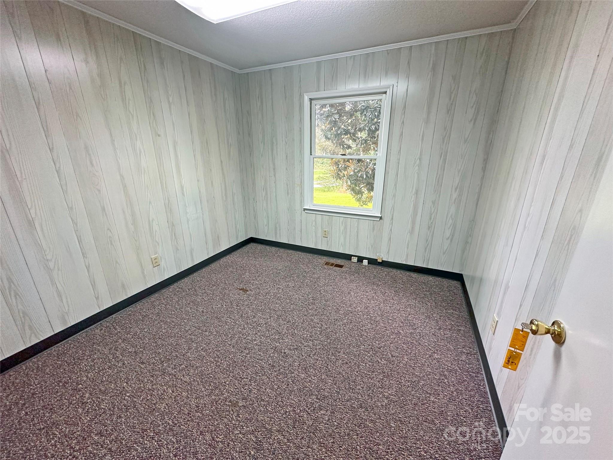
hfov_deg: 102.1
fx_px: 248
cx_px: 306
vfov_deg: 85.7
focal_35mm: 14
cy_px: 230
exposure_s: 1/120
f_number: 2.2
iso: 250
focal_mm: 2.22
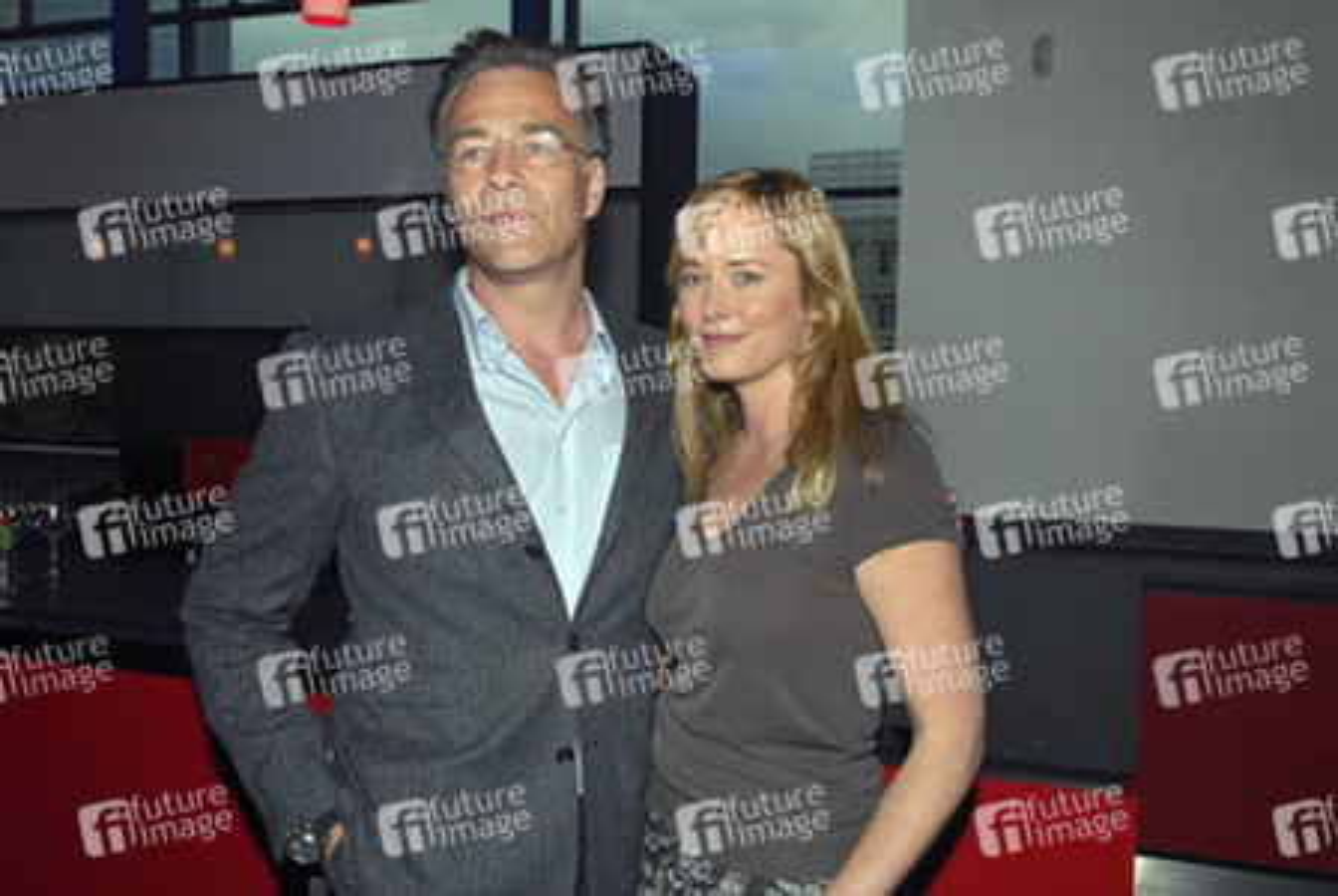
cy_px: 448
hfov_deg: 55.0
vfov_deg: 38.5
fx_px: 1284
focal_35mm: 34
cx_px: 669
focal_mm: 23
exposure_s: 1/80
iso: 400
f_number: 8
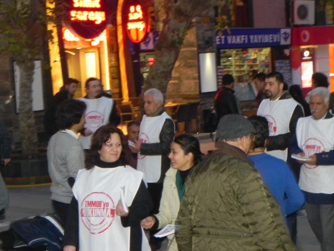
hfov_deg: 21.0
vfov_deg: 15.9
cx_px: 229
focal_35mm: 93
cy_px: 98
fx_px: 897
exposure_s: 1/30
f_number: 3.5
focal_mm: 11.8
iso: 616
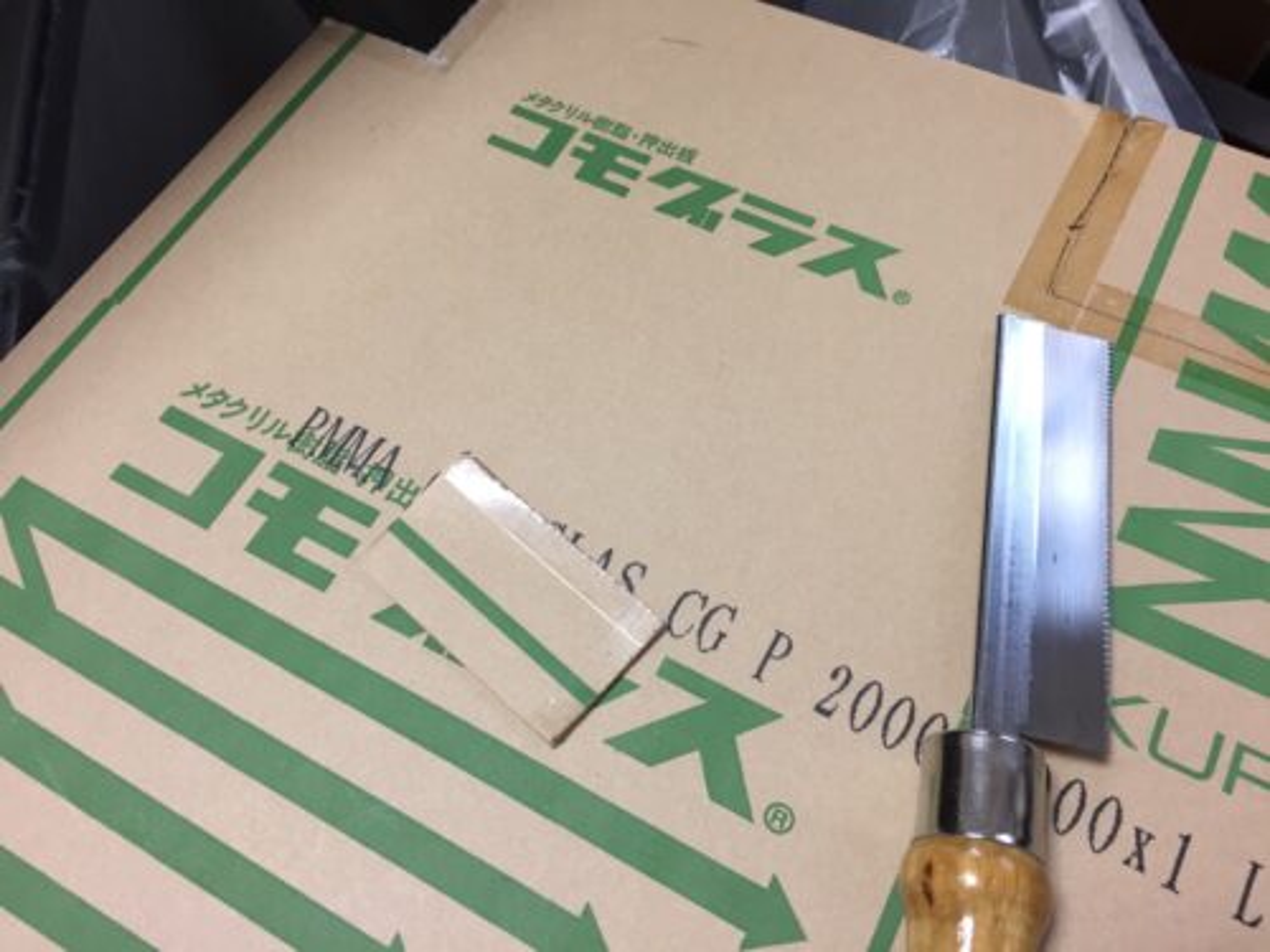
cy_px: 476
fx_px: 1064
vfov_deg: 48.2
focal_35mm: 29
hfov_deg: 61.7
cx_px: 635
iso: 80
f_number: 2.2
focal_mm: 4.15
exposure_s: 1/30
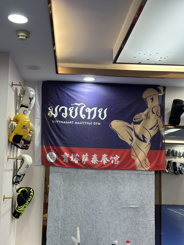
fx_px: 340
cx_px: 92
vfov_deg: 39.7
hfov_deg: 30.3
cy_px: 122
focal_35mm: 48
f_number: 1.78
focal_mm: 6.86
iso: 200
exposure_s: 1/100
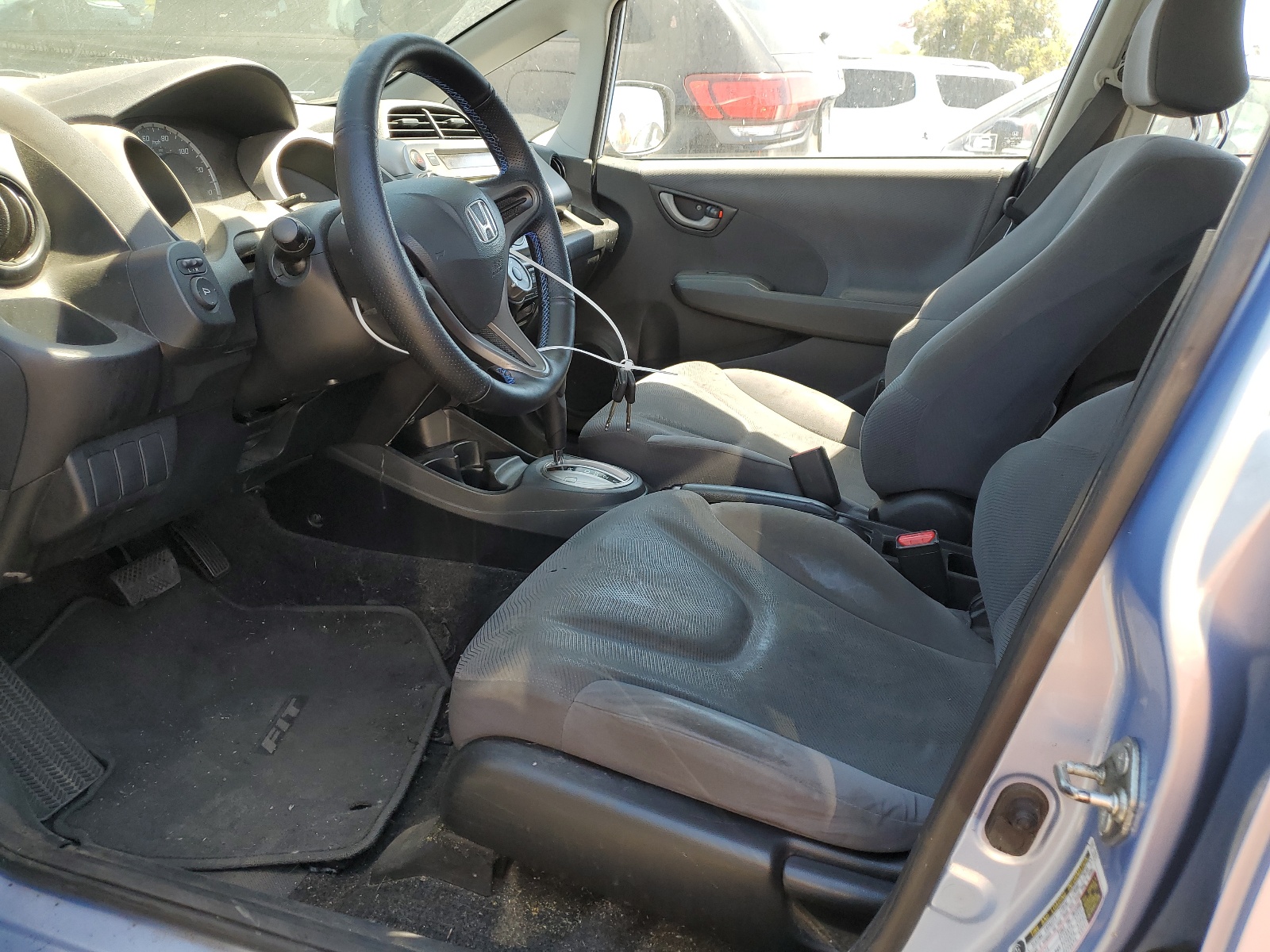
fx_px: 954
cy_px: 476
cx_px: 635
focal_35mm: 26
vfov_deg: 53.1
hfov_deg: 67.3
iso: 50
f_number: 1.5
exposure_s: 1/286
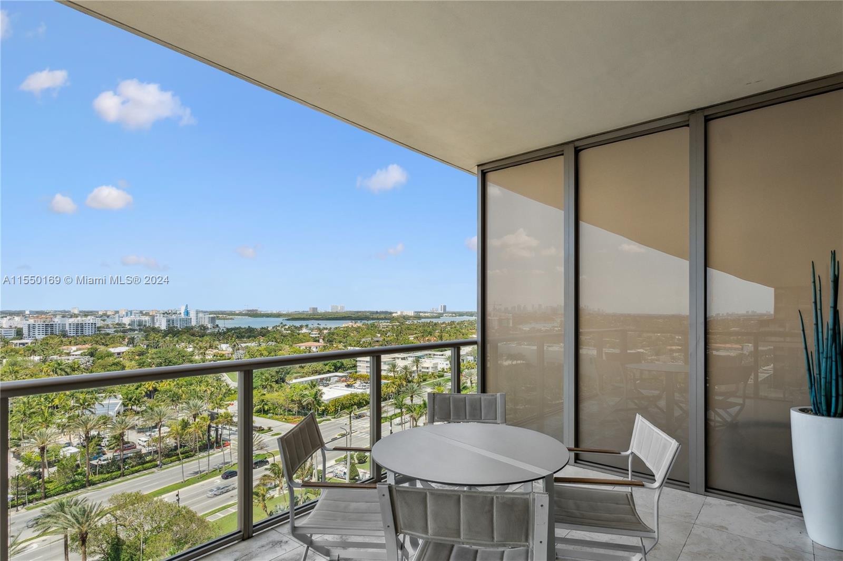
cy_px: 280
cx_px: 422
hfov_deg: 90.0
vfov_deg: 67.4
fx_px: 421
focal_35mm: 18
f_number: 8
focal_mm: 12
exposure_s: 1/640
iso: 400
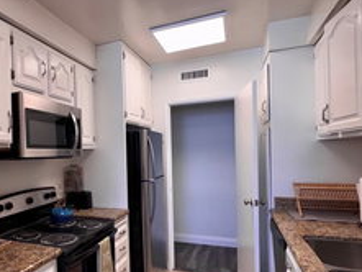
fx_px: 283
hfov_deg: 62.2
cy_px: 162
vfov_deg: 51.1
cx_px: 97
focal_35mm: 27
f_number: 2.2
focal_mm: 2.22
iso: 80
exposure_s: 1/120
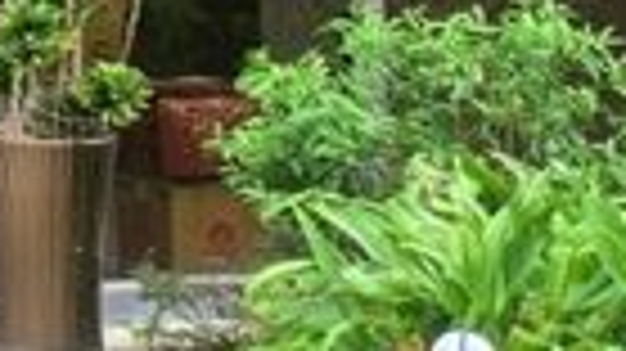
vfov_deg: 5.9
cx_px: -572
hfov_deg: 10.2
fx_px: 3252
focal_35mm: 196
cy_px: -472
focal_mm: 4.25
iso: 25
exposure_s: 1/249
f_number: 1.8
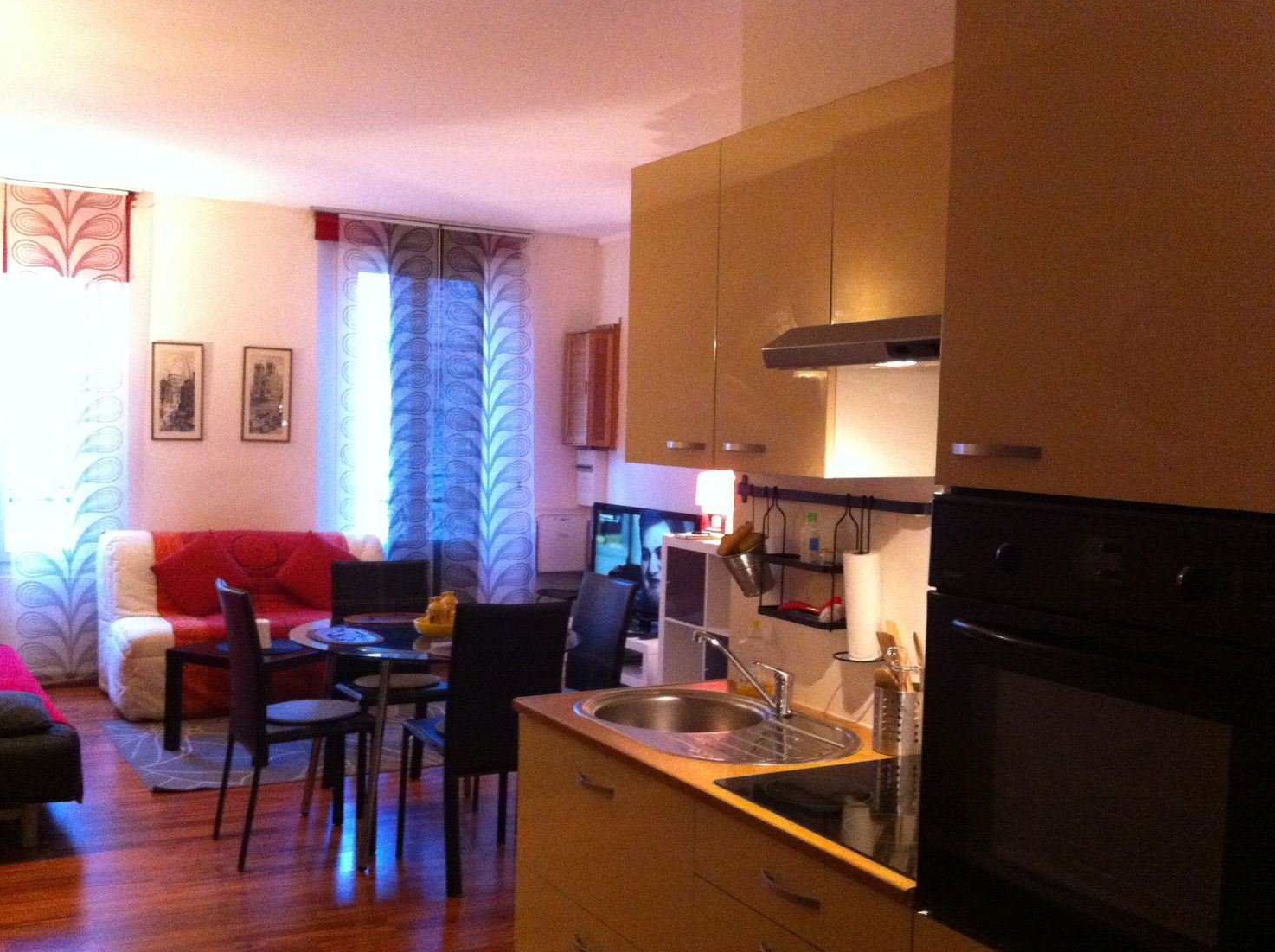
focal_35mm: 38
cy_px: 511
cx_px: 624
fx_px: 1398
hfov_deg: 49.0
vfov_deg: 37.6
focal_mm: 3.85
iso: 640
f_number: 2.8
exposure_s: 1/17
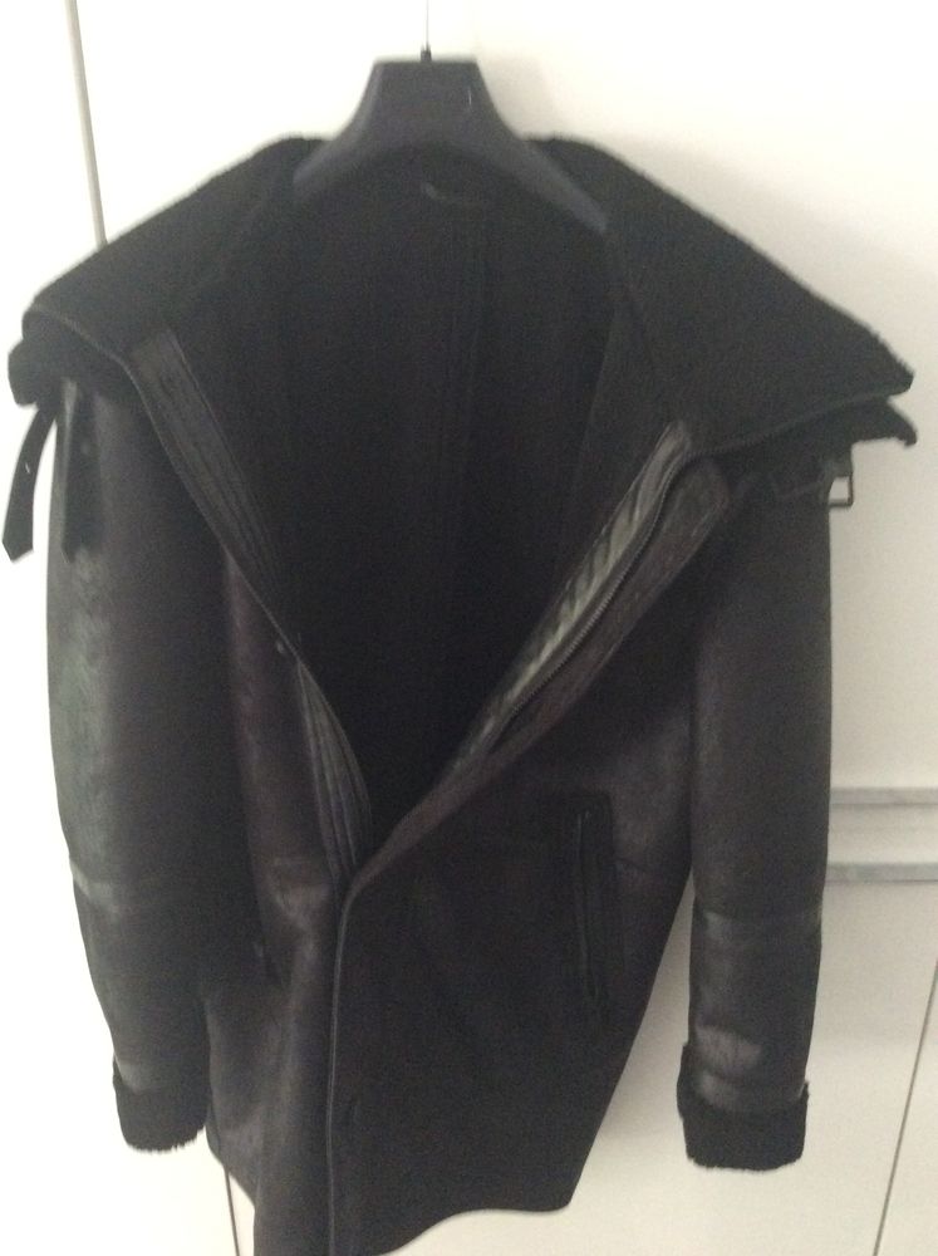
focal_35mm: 32
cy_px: 628
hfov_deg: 44.1
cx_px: 469
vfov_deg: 56.9
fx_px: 1159
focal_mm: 3.3
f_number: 2.4
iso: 320
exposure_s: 1/17
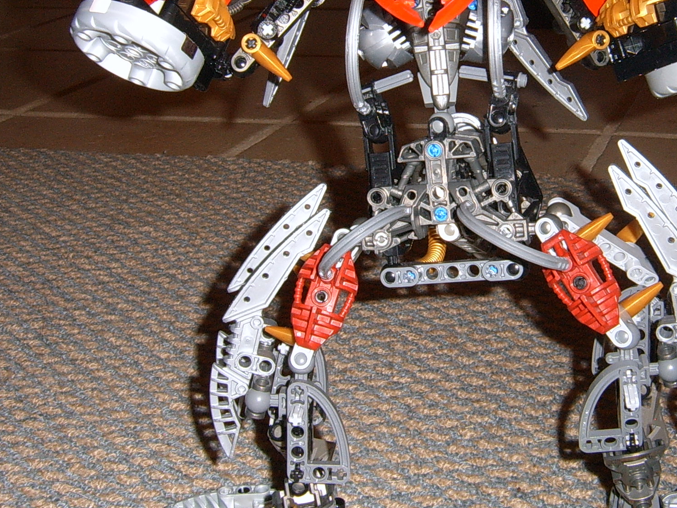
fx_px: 1193
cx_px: 426
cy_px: 151
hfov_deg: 31.5
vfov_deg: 23.9
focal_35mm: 61
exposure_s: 1/30
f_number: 5.8
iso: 69
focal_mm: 5.8
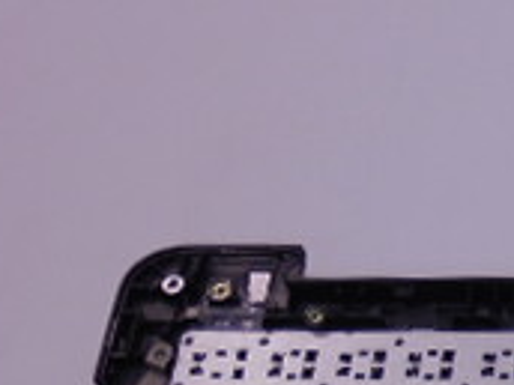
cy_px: 612
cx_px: 816
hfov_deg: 17.7
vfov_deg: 14.1
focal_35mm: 97
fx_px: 1440
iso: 140
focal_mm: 4.6
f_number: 3.5
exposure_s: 1/30
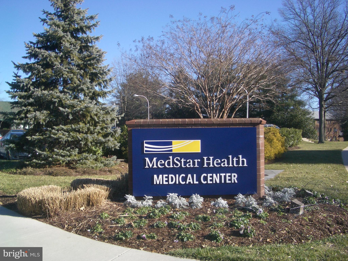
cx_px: 174
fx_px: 352
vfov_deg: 40.7
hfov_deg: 52.6
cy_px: 130
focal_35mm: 35
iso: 50
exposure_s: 1/320
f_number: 4.3
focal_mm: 5.8
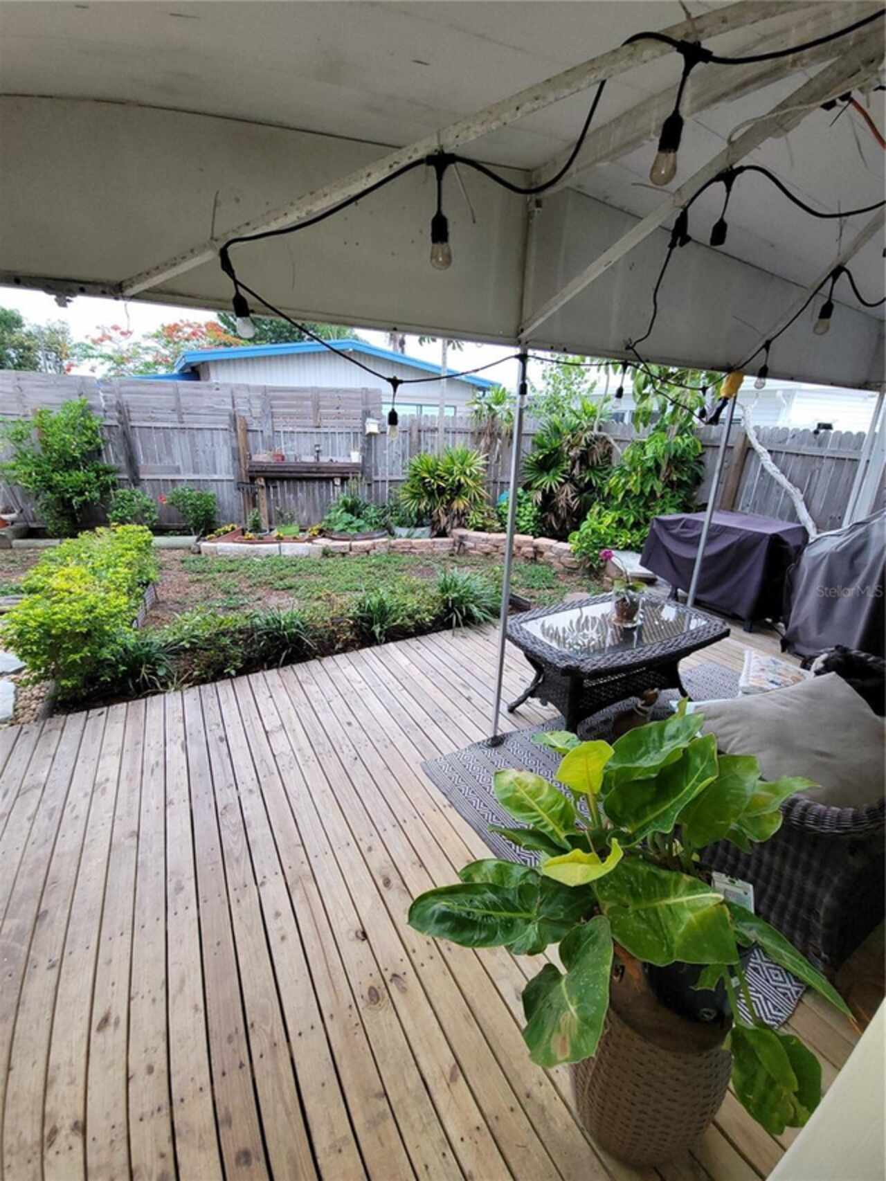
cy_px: 590
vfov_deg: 106.2
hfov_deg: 89.9
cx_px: 443
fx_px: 444
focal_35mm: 13
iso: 200
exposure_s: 1/60
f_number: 2.2
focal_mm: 2.2
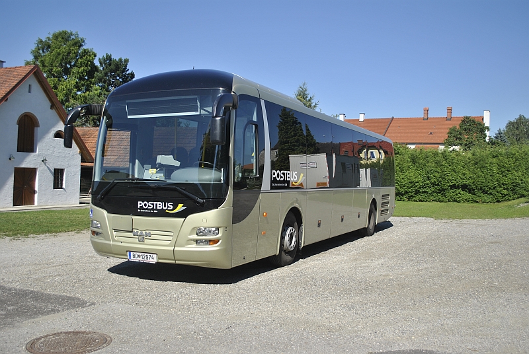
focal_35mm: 36
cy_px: 177
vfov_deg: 37.0
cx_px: 264
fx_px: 530
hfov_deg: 53.1
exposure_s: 1/1000
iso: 100
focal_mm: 24
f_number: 4
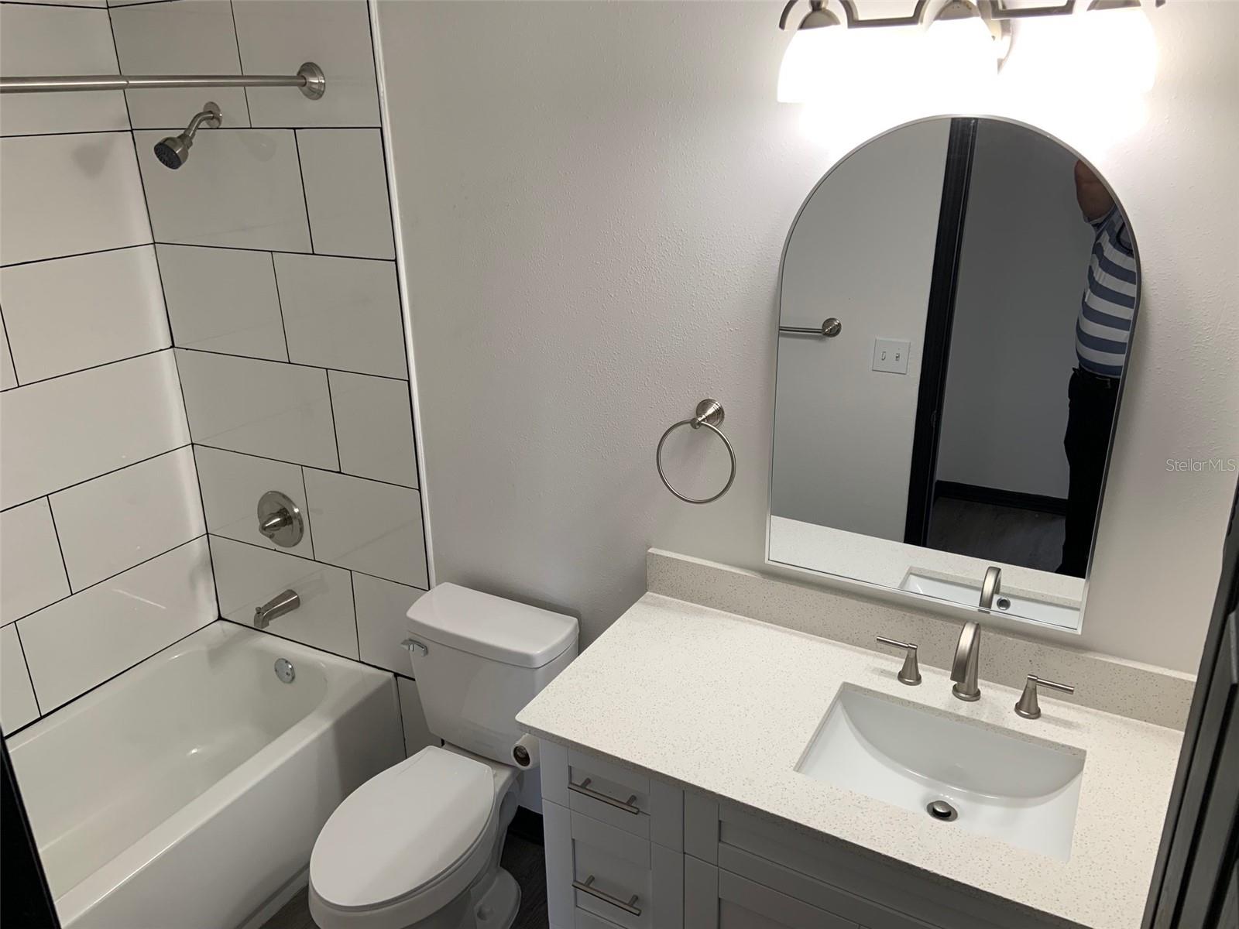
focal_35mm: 26
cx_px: 620
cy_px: 464
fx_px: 931
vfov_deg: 53.1
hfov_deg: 67.3
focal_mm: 4.25
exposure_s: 1/60
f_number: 1.8
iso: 50
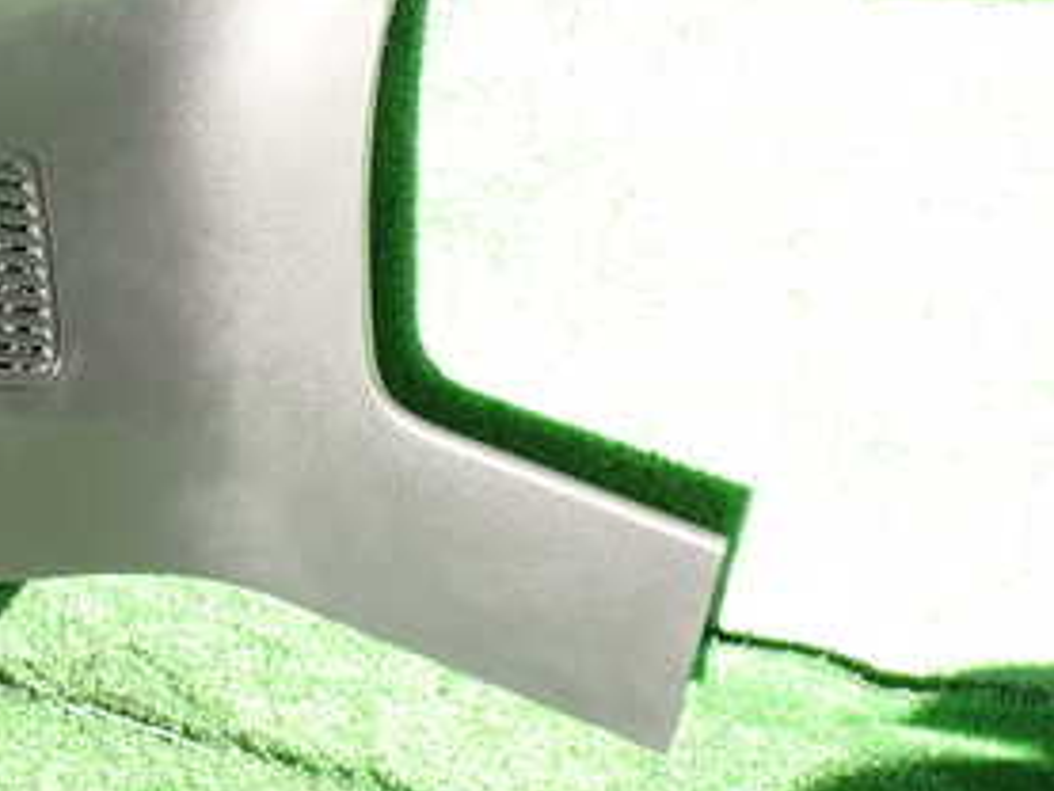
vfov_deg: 22.6
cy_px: 323
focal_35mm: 65
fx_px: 1980
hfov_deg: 27.5
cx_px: -80
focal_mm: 5.4
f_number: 3.2
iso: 100
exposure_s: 1/125
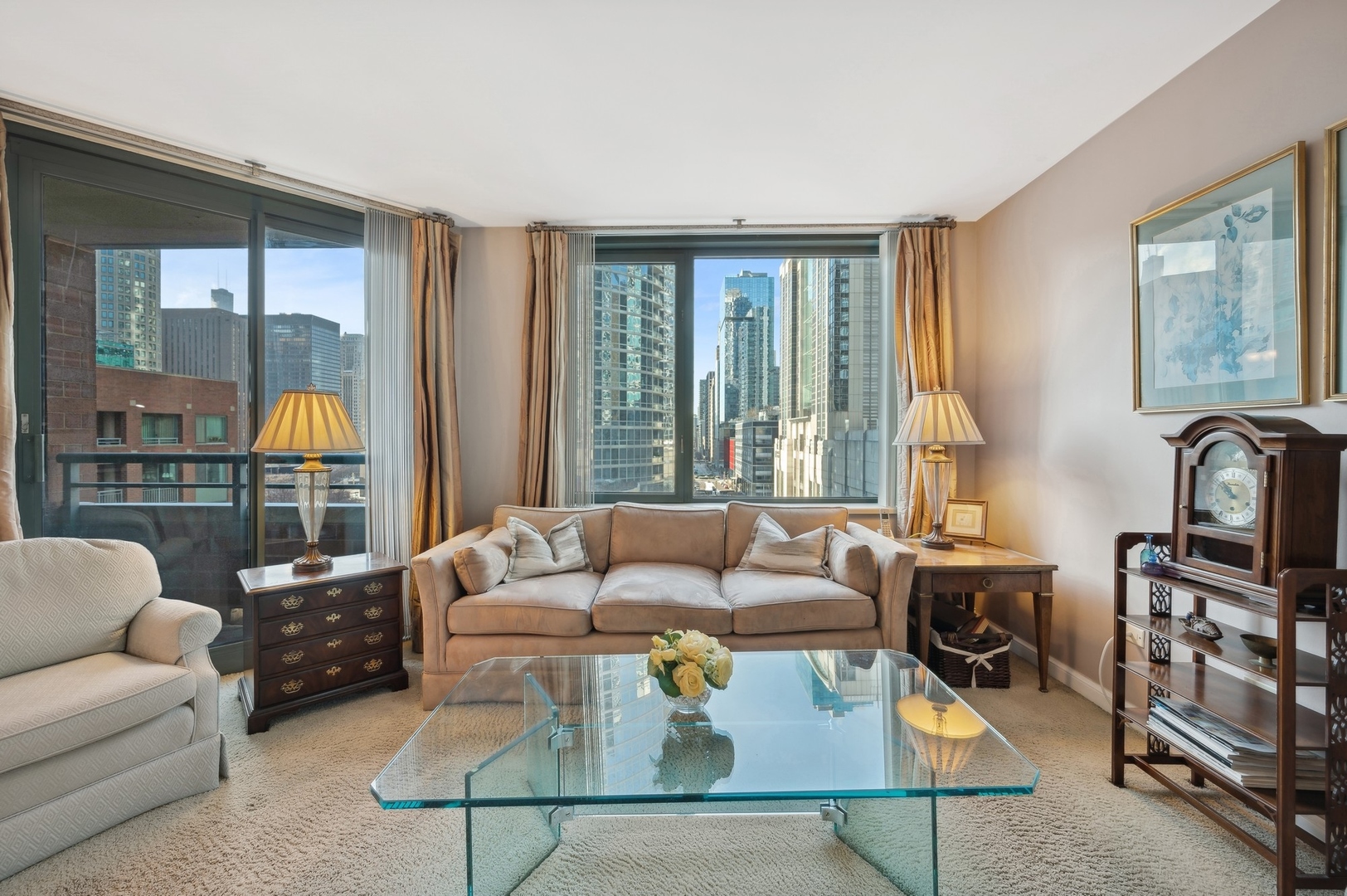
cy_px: 448
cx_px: 674
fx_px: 523
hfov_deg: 104.3
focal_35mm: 14
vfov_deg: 81.1
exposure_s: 1/15
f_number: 9
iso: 100
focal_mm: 14
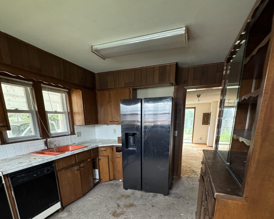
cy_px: 160
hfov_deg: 83.3
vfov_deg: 67.1
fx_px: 154
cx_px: 133
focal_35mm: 19
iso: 400
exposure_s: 1/60
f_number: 2.2
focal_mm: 2.22
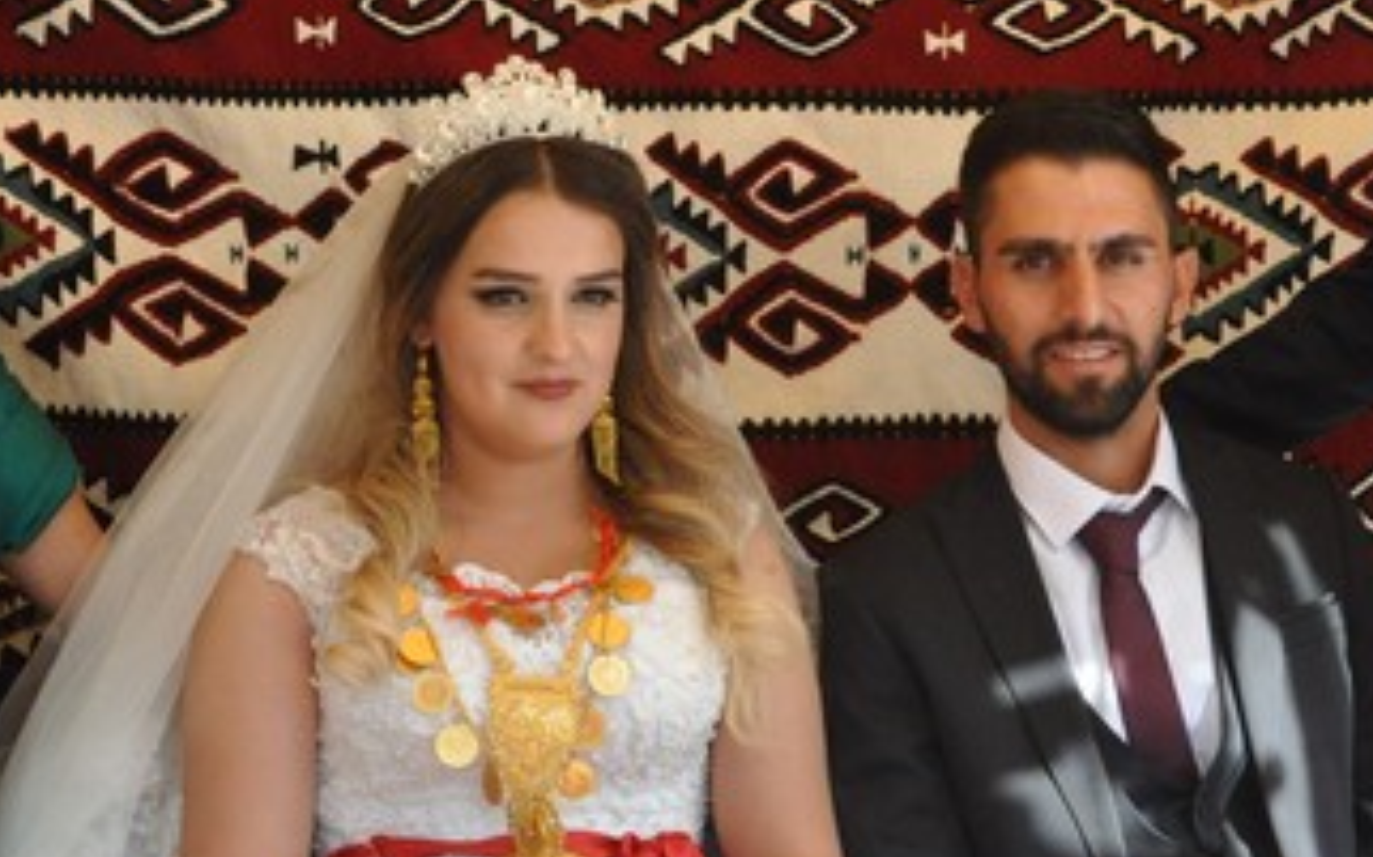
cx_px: 866
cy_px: 407
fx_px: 2731
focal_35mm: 73
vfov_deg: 17.8
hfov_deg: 28.1
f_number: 11
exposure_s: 1/500
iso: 1250
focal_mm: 22
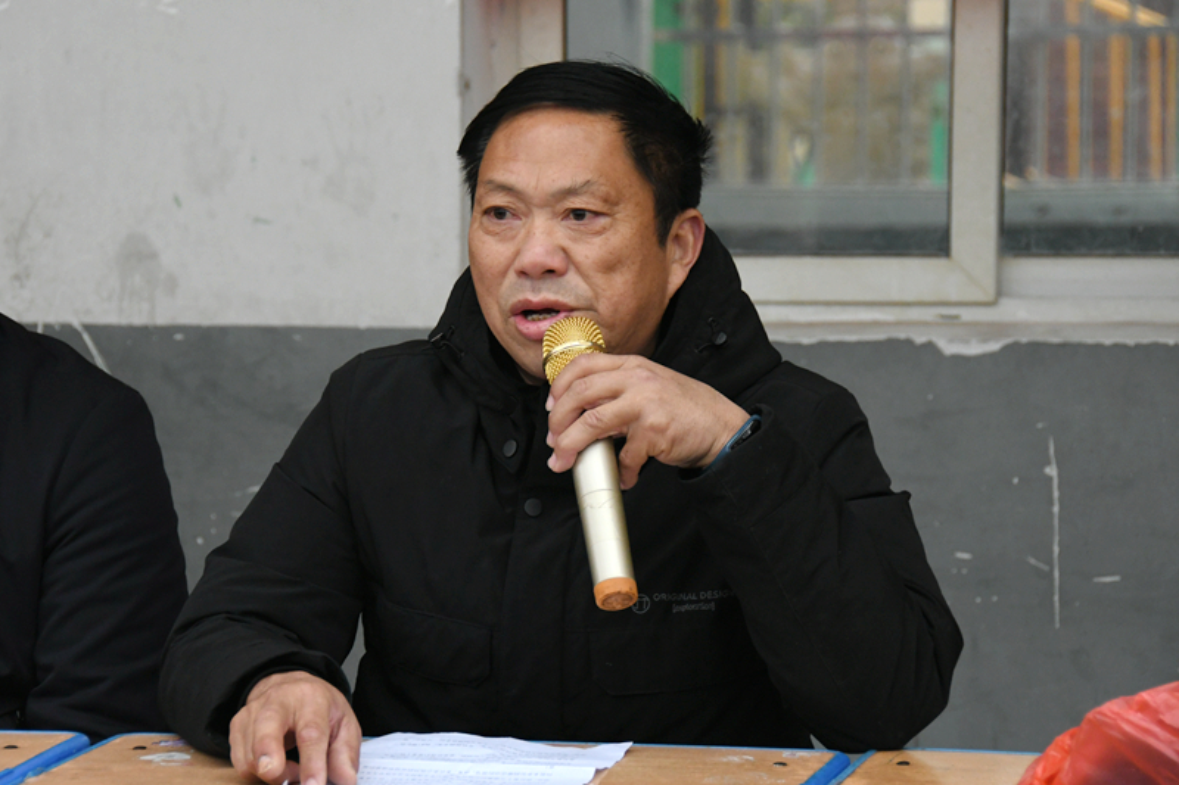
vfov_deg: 10.2
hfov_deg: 15.2
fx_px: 4420
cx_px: 590
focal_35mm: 135
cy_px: 392
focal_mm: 90
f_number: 5.3
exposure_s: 1/160
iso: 1600
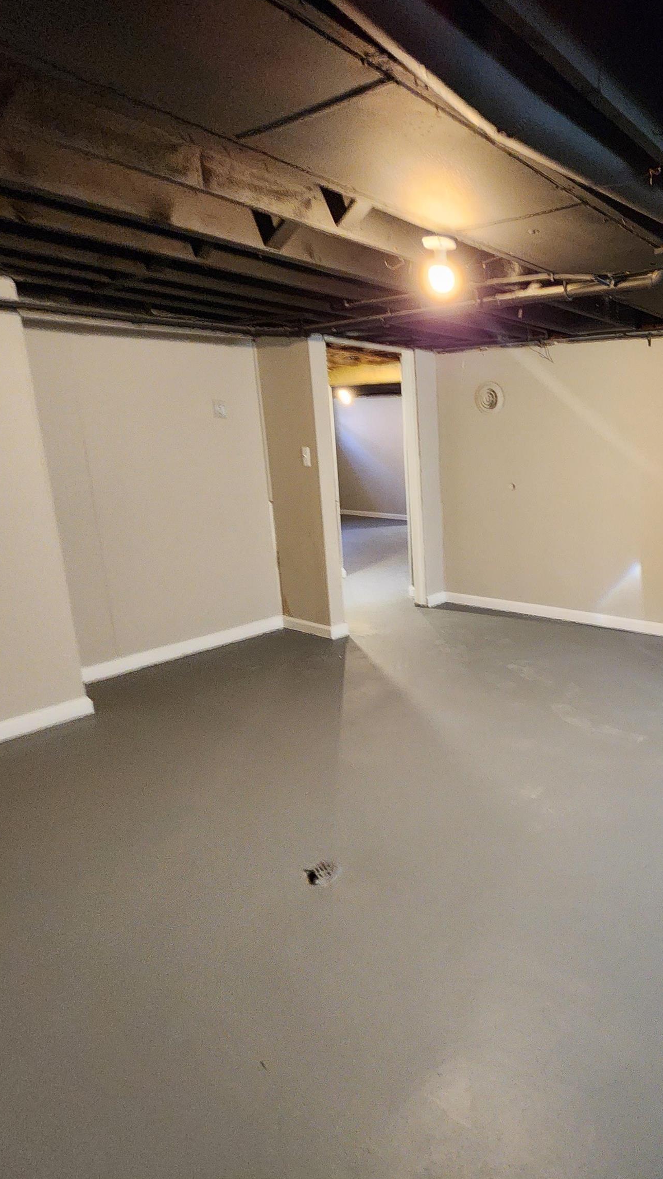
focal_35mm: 19
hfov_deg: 52.4
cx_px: 578
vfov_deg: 89.6
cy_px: 591
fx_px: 594
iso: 640
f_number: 2.2
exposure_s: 1/30
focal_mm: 2.2
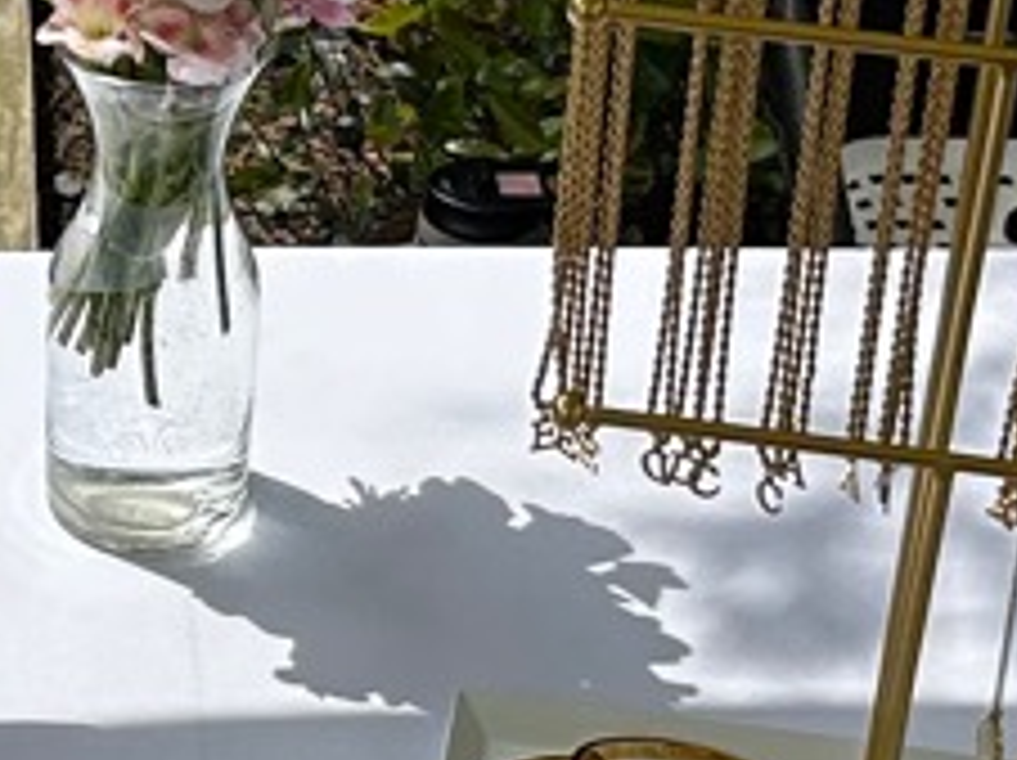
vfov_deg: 8.9
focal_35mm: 166
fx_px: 4872
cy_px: 585
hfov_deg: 11.9
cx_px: 284
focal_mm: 5.7
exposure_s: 1/6211
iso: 50
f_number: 1.5
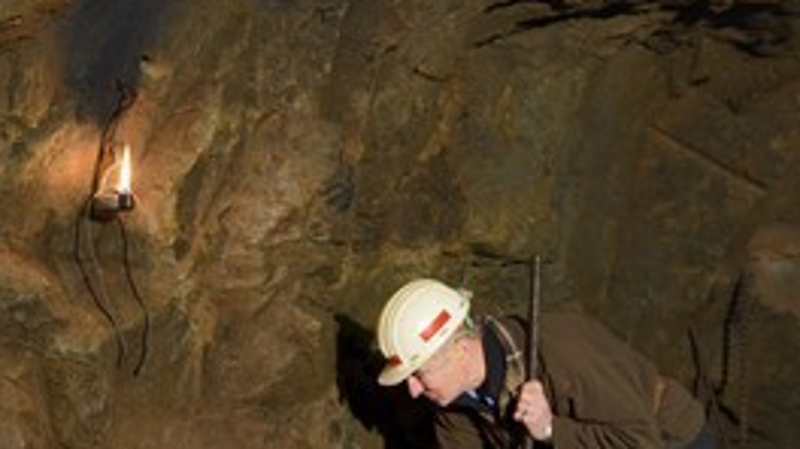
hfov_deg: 34.5
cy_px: 407
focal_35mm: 60
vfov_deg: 19.6
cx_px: 245
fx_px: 1272
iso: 1600
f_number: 3.5
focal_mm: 36
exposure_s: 1/13
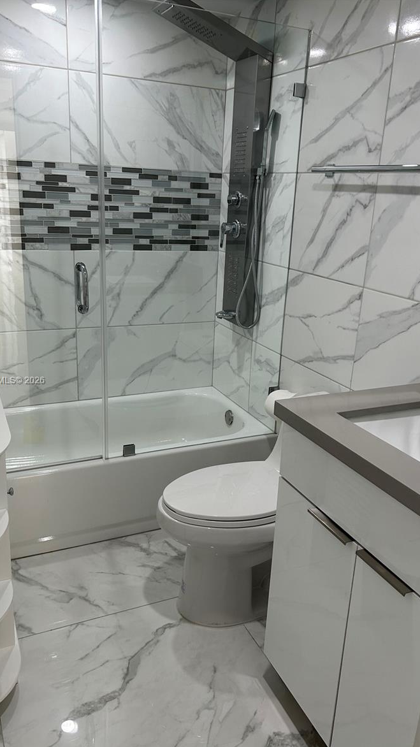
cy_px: 381
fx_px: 574
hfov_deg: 40.2
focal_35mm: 29
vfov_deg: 66.1
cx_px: 214
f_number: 1.5
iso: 80
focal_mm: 5.7
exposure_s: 1/120
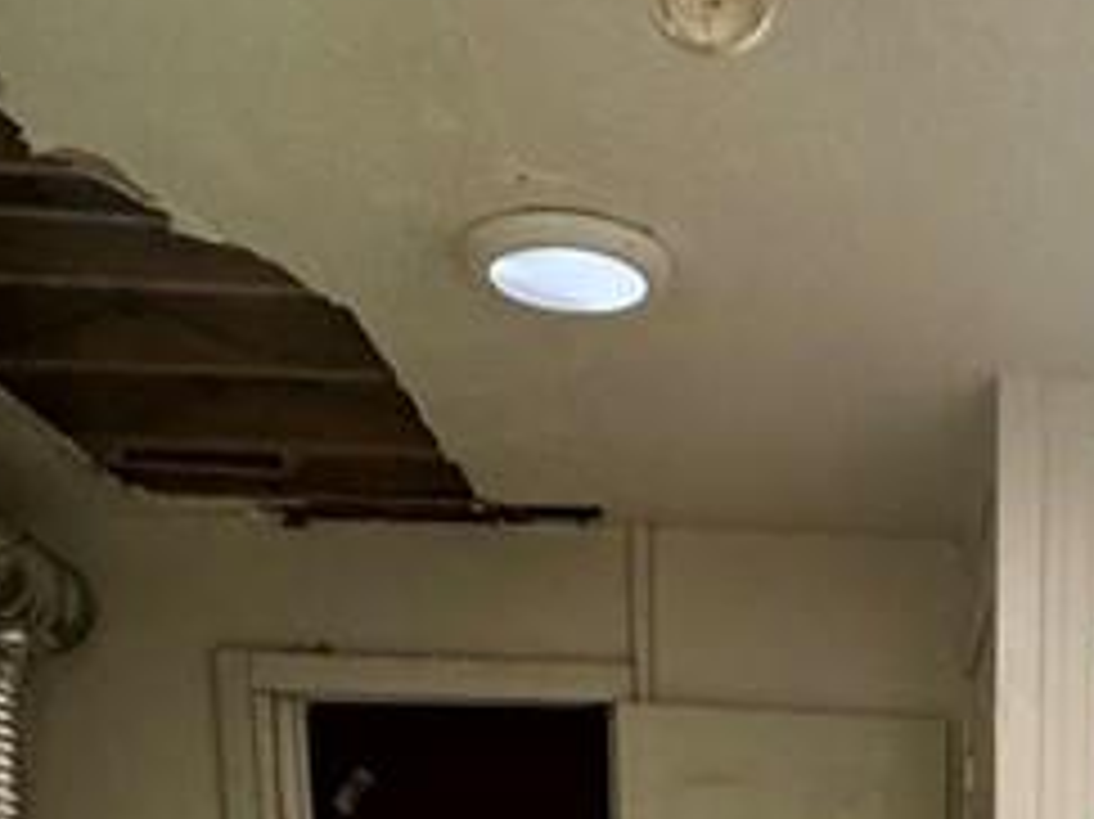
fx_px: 1864
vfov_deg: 19.3
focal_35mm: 59
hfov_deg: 31.0
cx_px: 1008
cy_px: 1440
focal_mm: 2.22
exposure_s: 1/60
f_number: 2.2
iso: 640
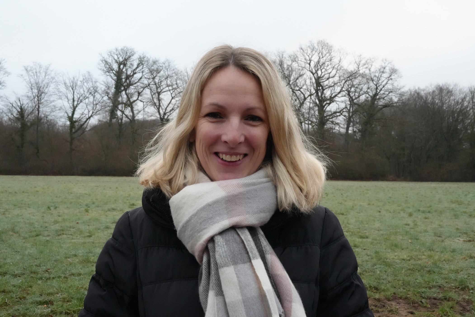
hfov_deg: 41.1
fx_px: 633
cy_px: 158
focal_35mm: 48
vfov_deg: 28.1
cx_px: 238
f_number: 22
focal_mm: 48
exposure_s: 1/160
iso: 12800
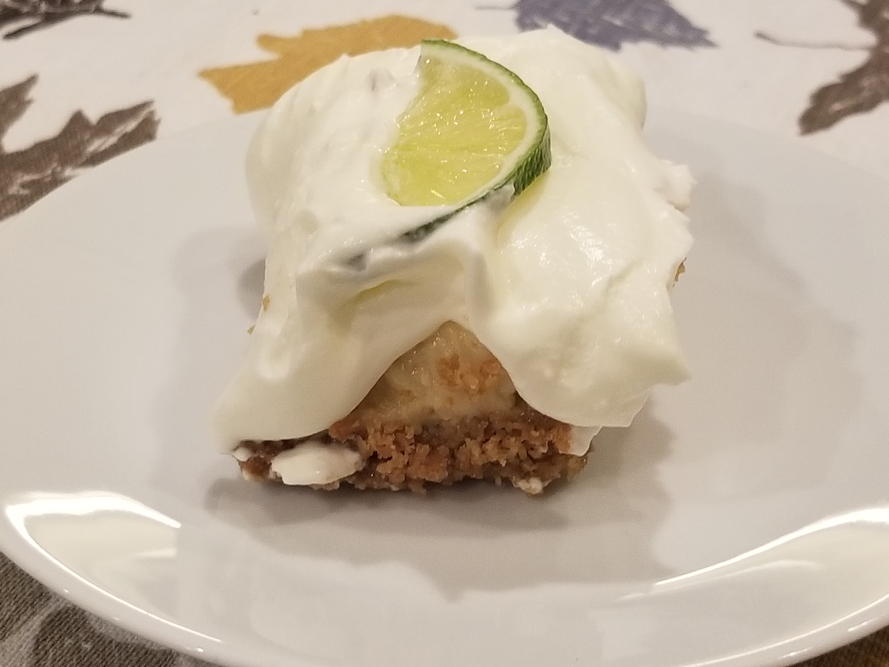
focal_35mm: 26
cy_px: 334
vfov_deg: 53.1
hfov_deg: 67.3
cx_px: 444
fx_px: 668
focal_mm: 4.25
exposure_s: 1/40
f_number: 1.7
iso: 200
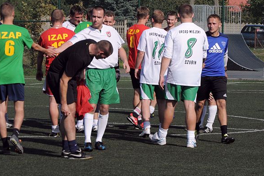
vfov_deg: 6.0
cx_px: 115
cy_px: 65
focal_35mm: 229
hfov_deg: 9.0
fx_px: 1676
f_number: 10
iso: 640
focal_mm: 105
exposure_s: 1/1600
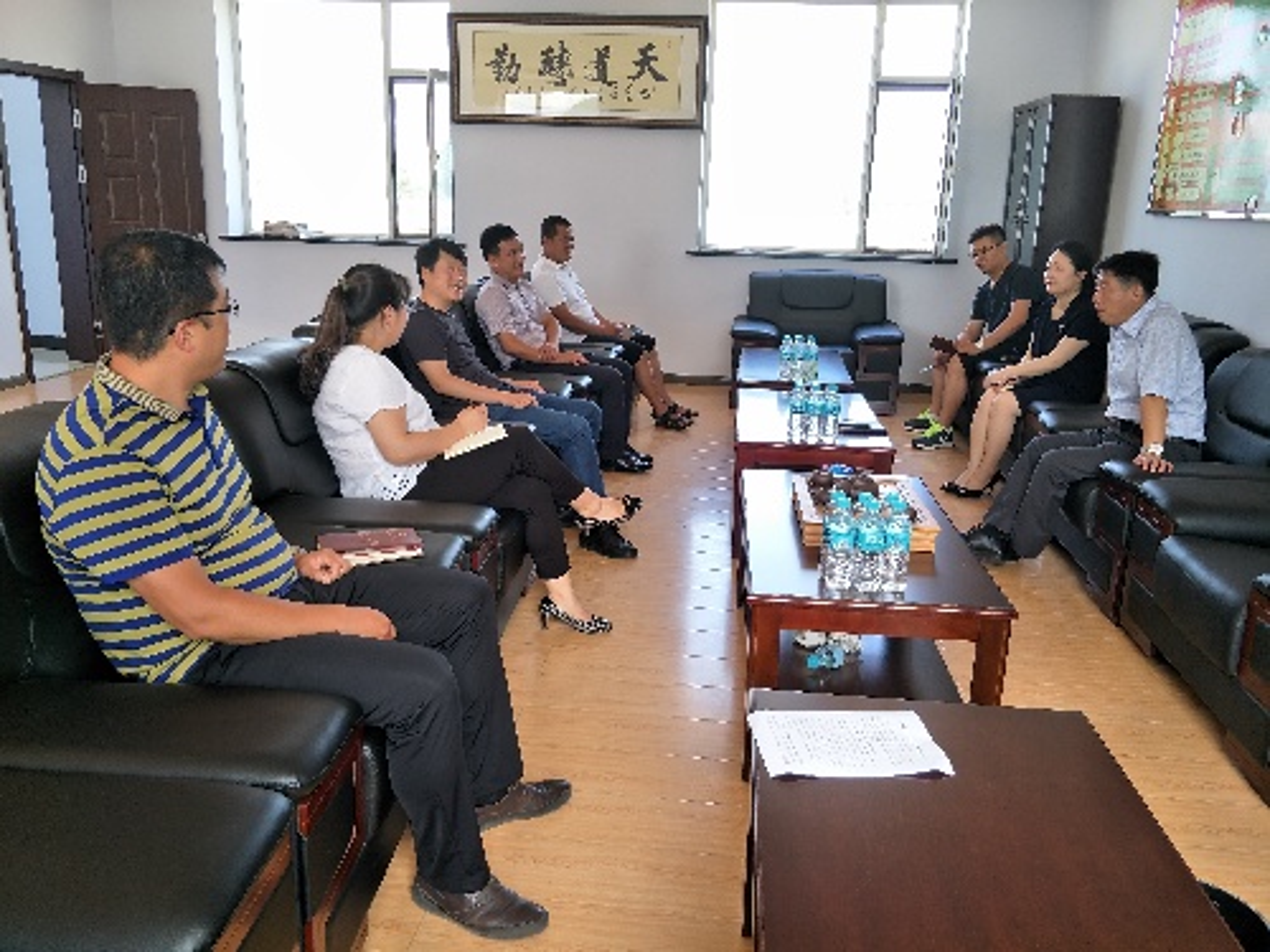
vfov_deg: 61.1
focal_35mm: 22
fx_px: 807
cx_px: 635
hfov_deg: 76.4
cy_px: 476
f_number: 1.7
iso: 90
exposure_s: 1/100
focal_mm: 3.79
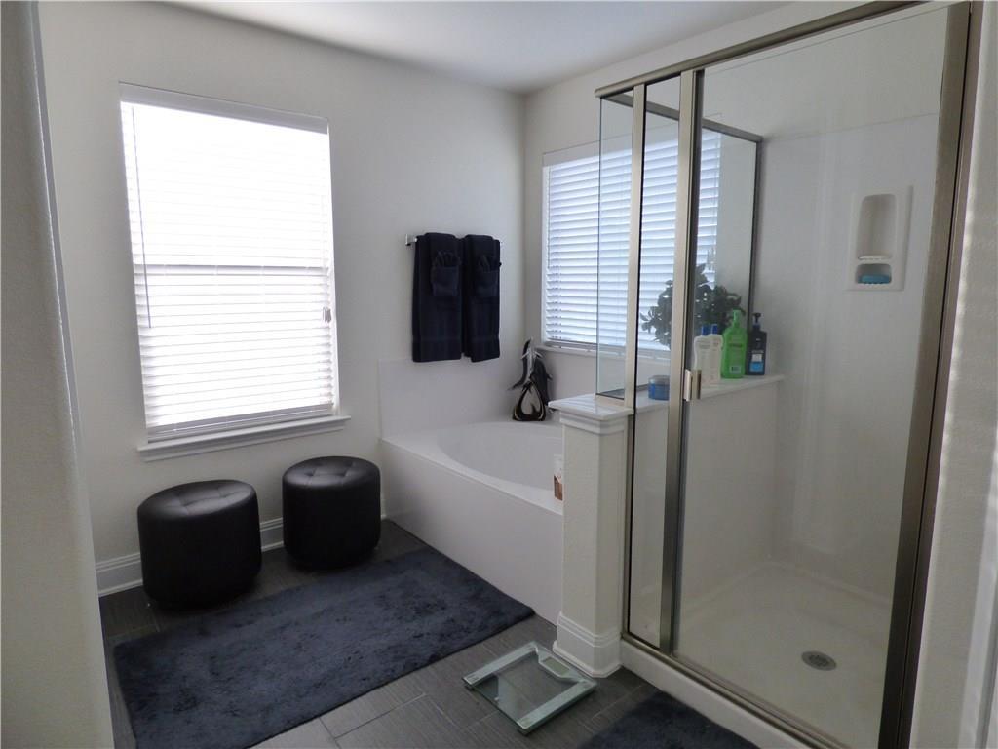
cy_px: 374
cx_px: 499
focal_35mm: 20
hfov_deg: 81.7
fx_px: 577
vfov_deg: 66.0
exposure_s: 1/80
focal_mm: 3.58
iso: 400
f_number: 2.8
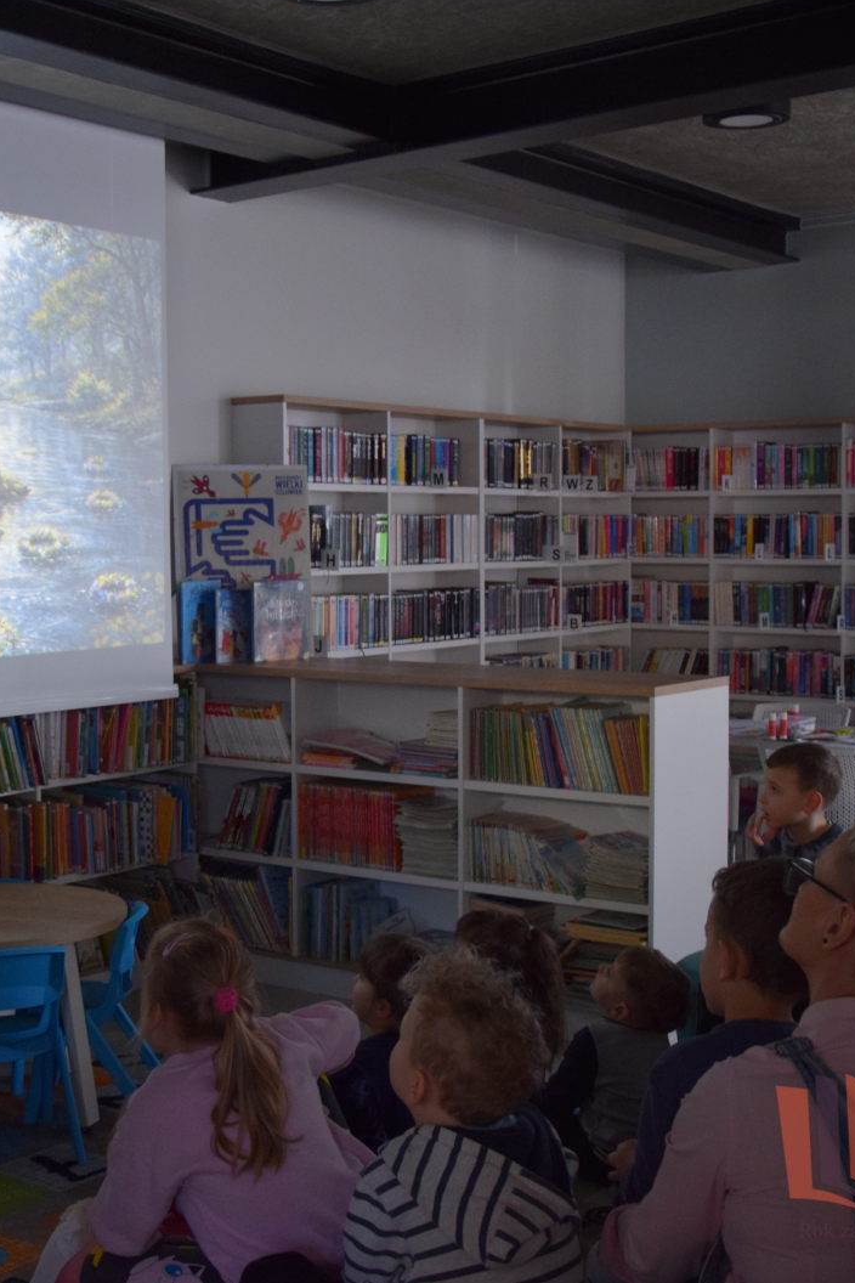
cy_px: 637
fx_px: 1781
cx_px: 327
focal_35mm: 50
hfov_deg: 26.9
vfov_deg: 39.6
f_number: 3.8
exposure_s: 1/60
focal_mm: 22
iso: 1600
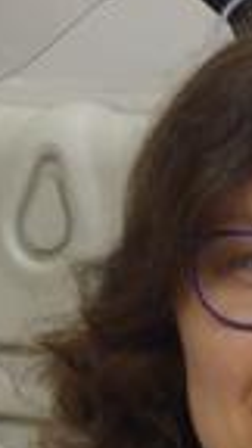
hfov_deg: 2.0
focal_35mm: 608
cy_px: 786
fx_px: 7223
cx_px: -376
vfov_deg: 3.5
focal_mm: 20.6
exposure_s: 1/30
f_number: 5.1
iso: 400
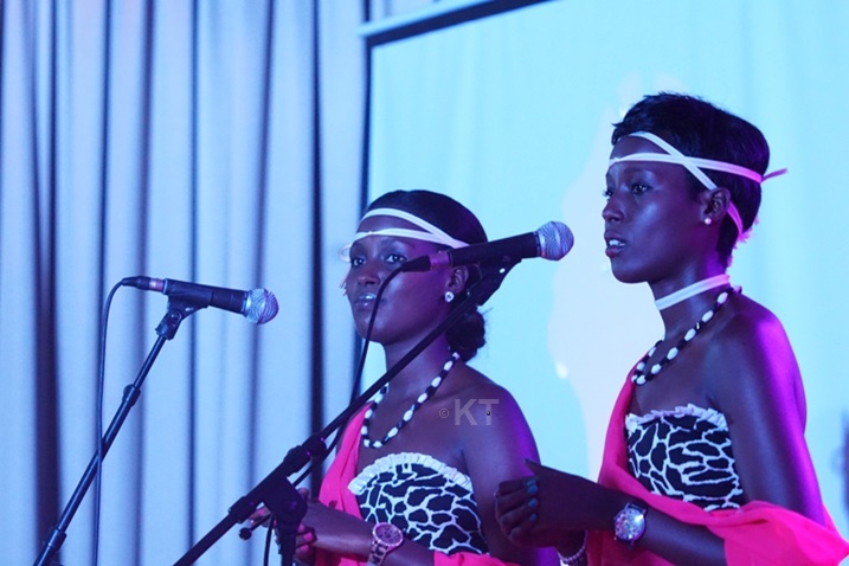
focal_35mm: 240
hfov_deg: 8.6
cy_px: 283
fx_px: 5660
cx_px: 424
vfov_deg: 5.7
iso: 3200
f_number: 5.6
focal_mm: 160
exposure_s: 1/60
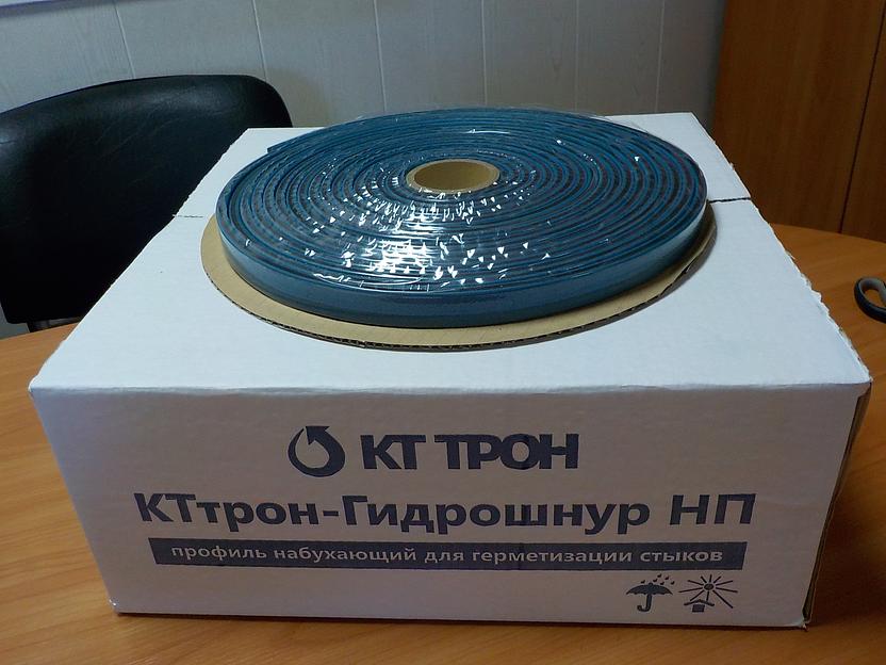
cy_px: 332
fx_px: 768
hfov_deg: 60.0
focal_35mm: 30
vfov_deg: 46.8
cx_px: 443
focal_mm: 4.1
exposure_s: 1/30
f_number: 3.3
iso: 220
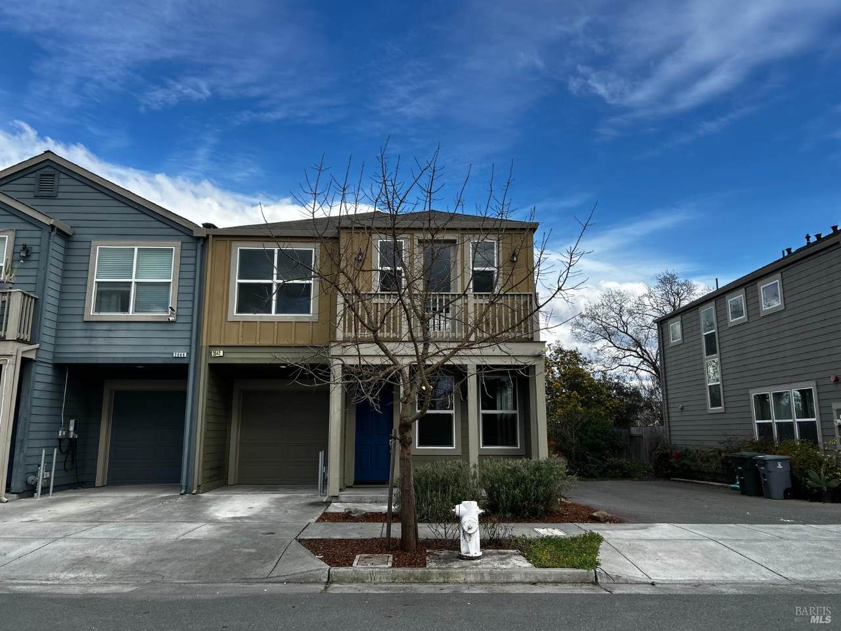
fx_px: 632
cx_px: 420
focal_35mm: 26
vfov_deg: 53.1
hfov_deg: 67.3
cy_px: 316
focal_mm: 5.7
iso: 50
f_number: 1.5
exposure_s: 1/2571
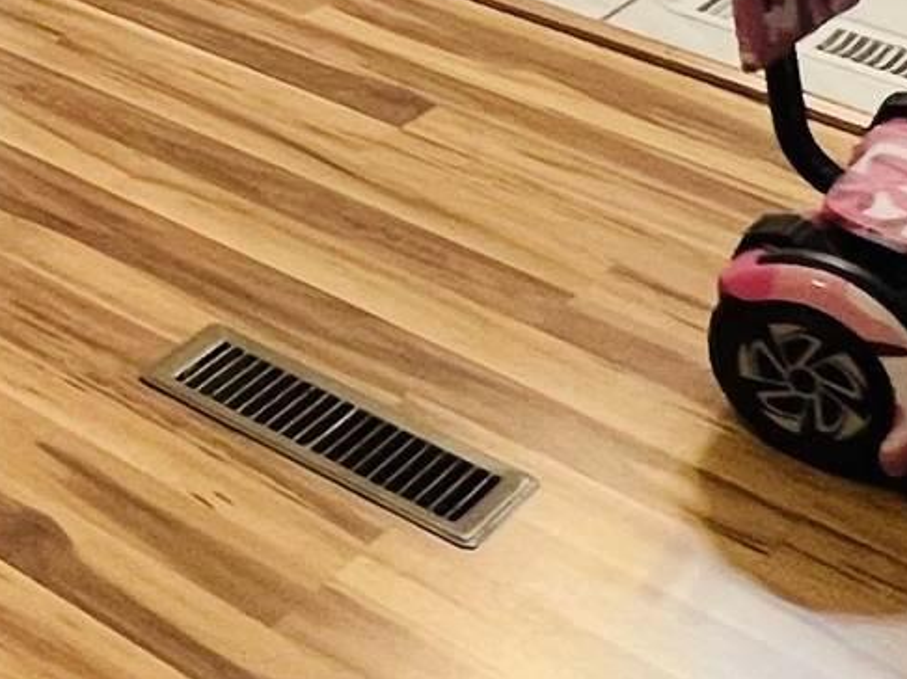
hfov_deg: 18.5
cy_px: -655
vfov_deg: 14.9
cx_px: -738
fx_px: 2148
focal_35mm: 82
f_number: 1.8
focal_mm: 1.57
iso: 250
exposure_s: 1/60
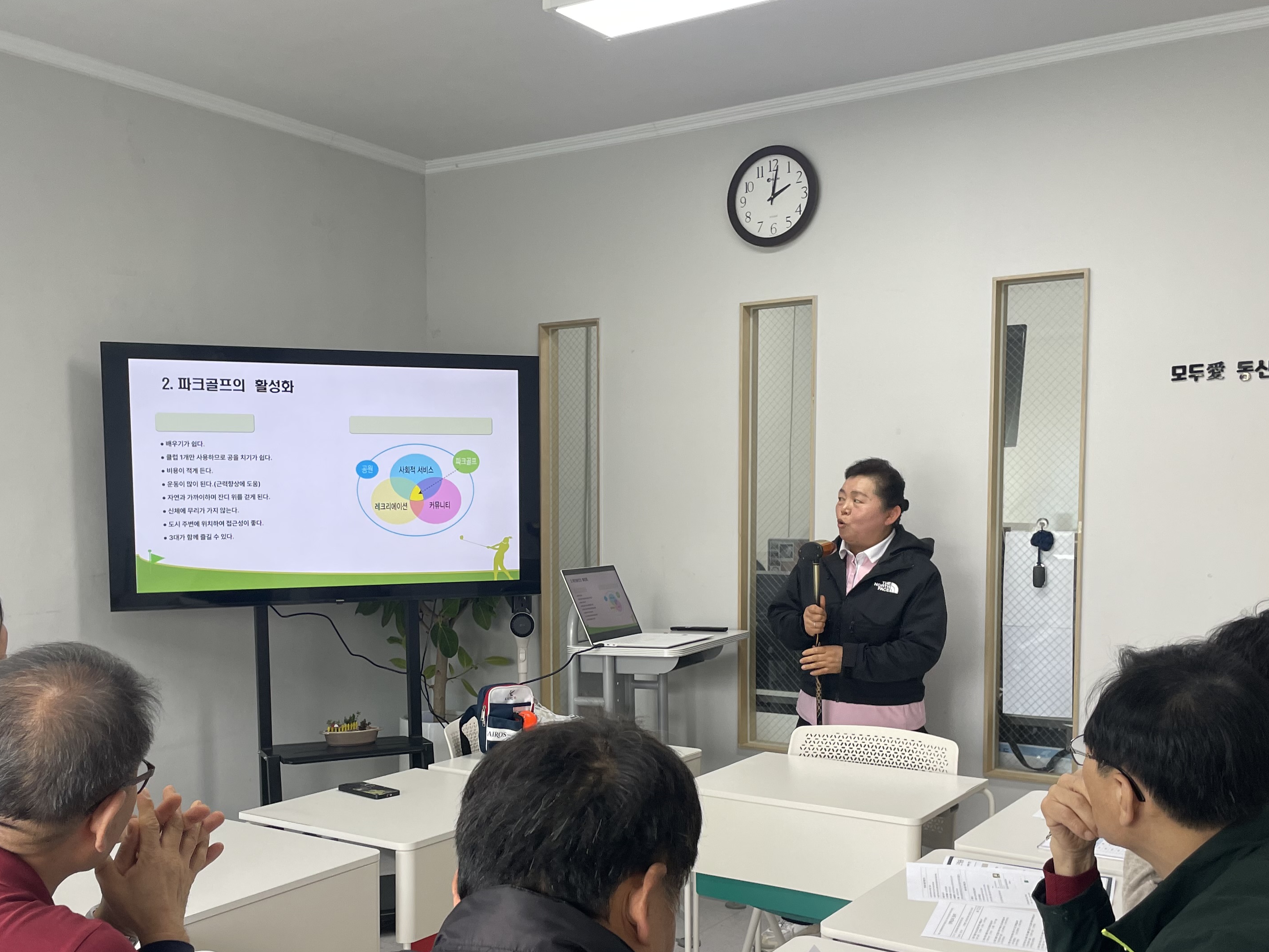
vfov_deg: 38.3
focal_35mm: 37
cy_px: 622
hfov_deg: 49.9
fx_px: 1356
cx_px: 535
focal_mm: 4.2
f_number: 1.6
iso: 80
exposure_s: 1/121
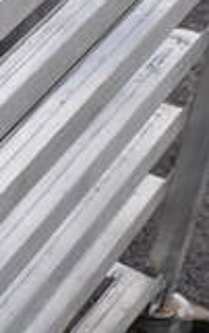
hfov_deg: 7.6
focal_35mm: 156
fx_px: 1418
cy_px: 187
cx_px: -379
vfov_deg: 13.4
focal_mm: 18
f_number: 7.1
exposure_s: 1/320
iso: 200
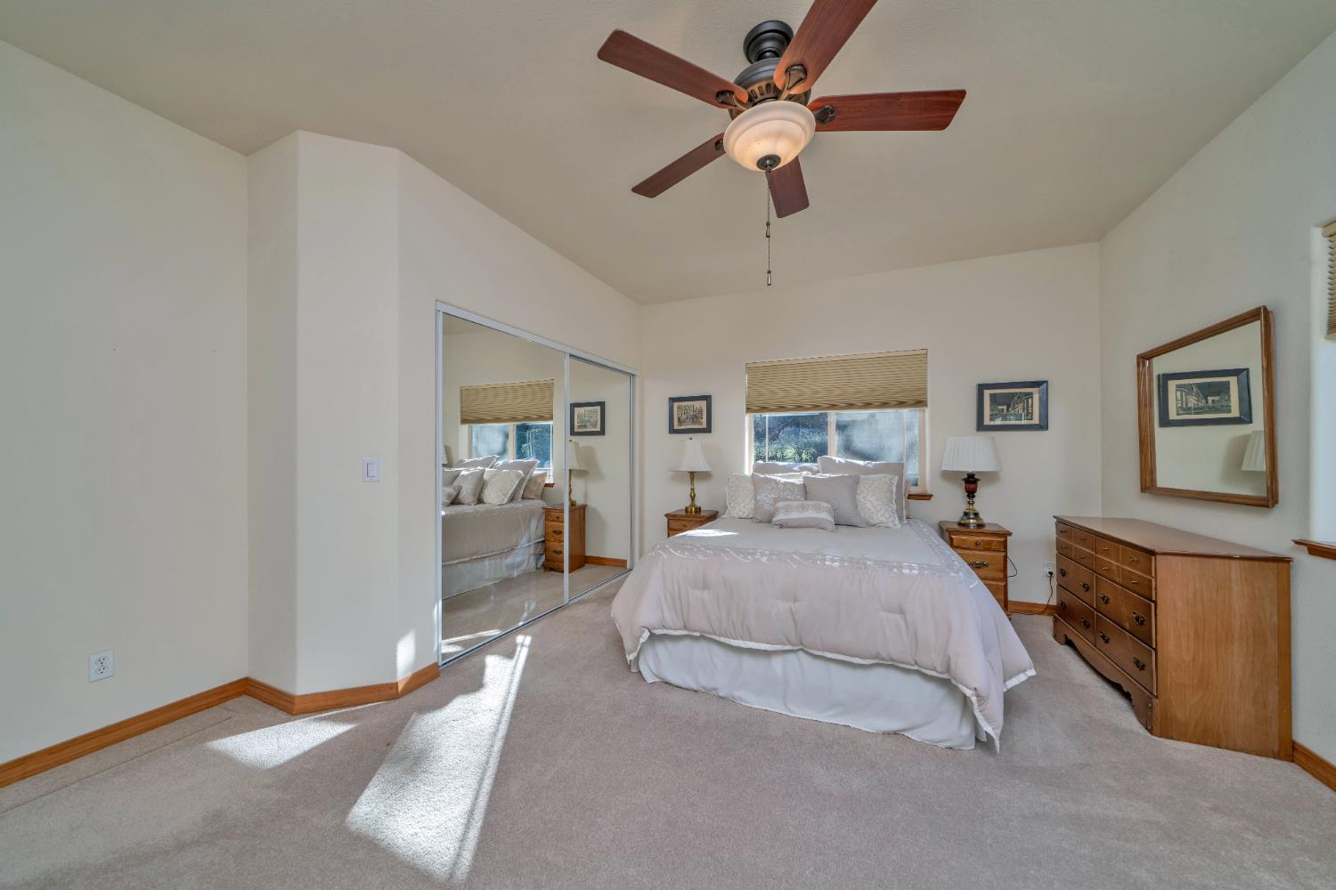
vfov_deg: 90.0
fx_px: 445
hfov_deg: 112.6
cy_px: 445
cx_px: 668
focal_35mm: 12
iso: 320
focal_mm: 12
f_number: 6.3
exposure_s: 1/125
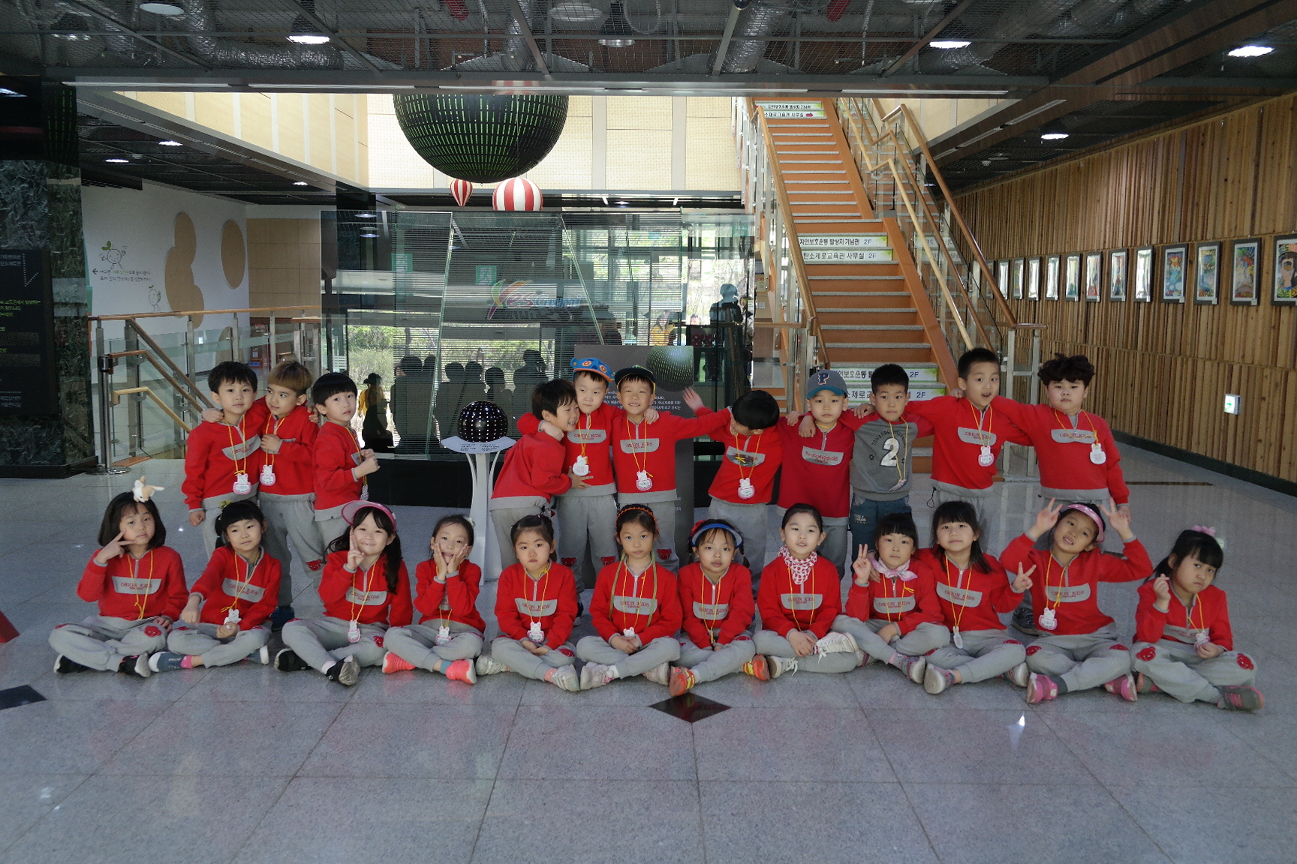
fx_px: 1081
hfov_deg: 61.9
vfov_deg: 43.6
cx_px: 648
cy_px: 432
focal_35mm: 30
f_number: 3.5
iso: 400
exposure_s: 1/40
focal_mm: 20
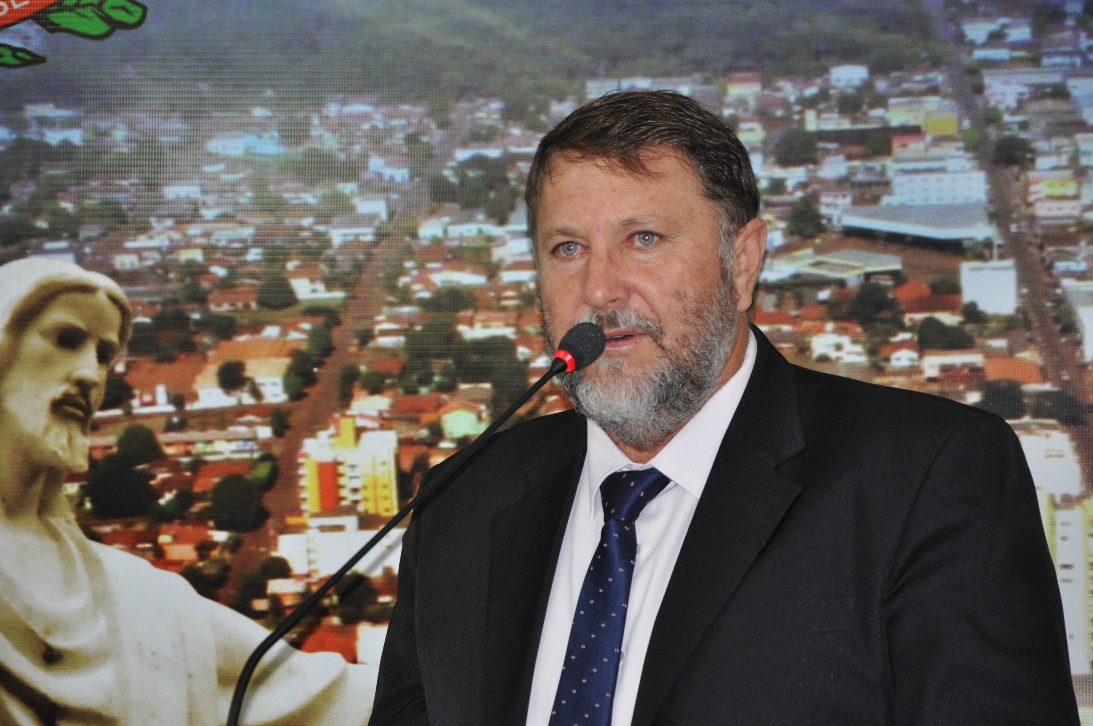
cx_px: 546
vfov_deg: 8.7
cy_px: 363
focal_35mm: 158
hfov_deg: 13.1
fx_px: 4776
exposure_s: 1/60
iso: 800
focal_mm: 105
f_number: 5.6
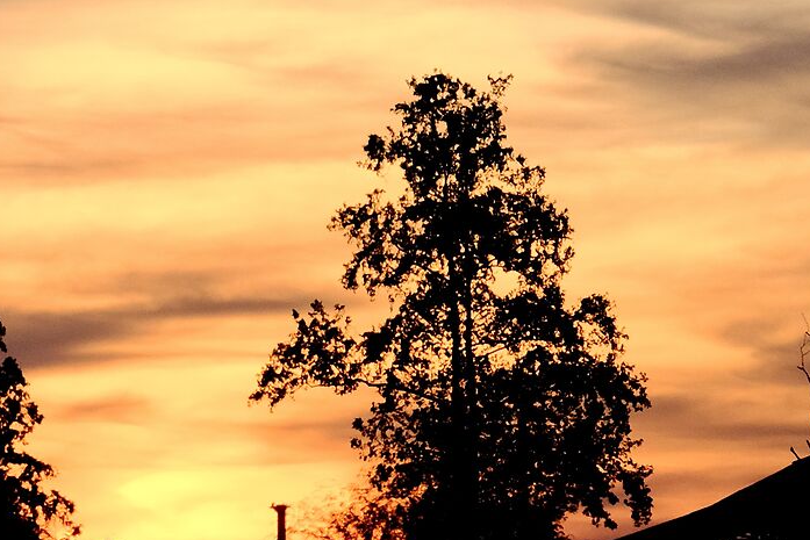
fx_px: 9294
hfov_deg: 5.0
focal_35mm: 413
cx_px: -12
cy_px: 110
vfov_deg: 3.3
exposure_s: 1/420
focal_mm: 80
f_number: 8
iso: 800
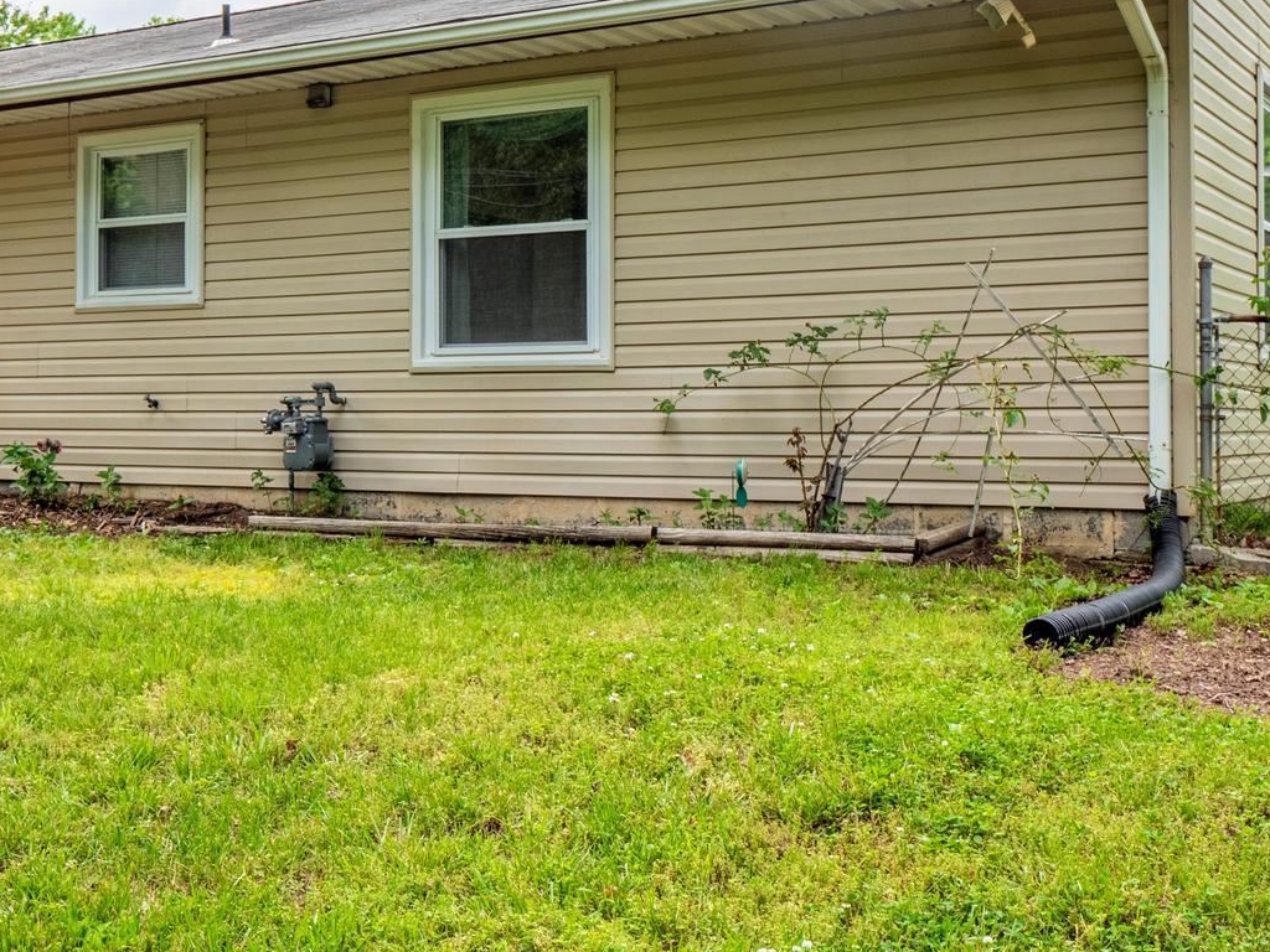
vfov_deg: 30.2
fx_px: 1761
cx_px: 365
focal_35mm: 48
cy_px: 387
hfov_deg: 38.9
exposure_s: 1/500
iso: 100
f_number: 7.1
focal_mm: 12
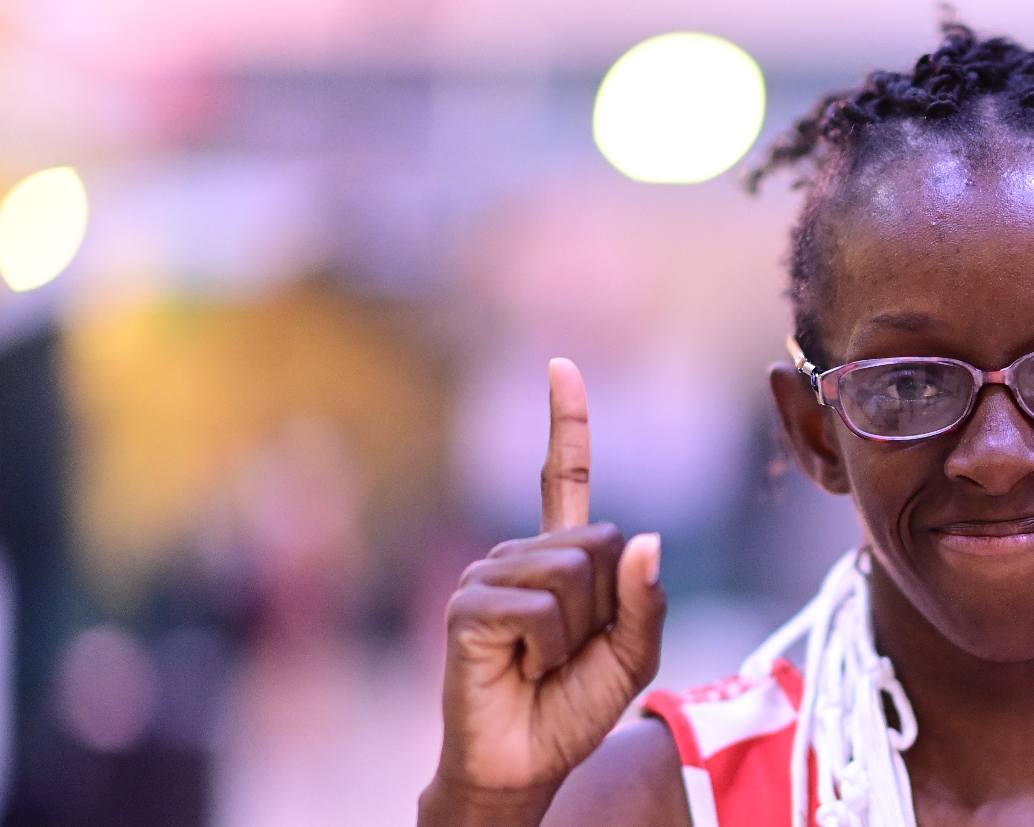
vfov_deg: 10.8
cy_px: 591
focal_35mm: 143
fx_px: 4376
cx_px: 896
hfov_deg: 13.4
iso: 4000
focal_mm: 85
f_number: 1.4
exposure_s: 1/320
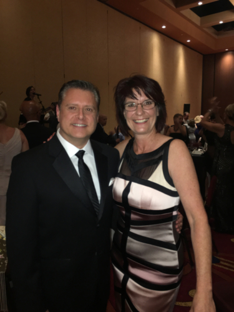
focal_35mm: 29
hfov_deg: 48.2
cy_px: 156
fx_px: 261
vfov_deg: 61.7
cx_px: 117
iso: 100
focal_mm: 4.15
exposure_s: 1/16
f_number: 2.2
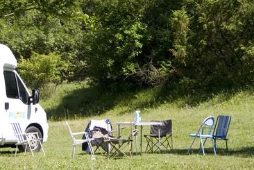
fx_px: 1194
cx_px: 81
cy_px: -26
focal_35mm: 169
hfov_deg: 12.1
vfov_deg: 8.1
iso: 100
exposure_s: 1/320
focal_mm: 46
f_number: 4.5
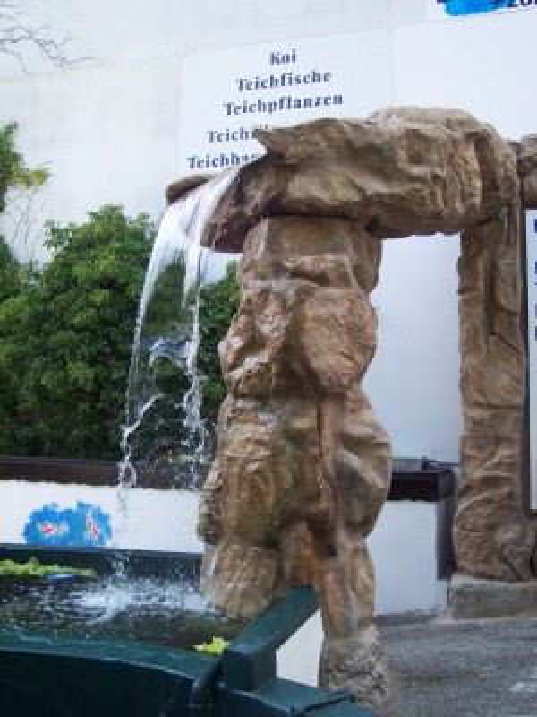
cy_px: 358
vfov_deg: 49.0
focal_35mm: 38
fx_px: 786
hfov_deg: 37.7
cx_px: 268
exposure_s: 1/500
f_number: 2.8
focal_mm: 8
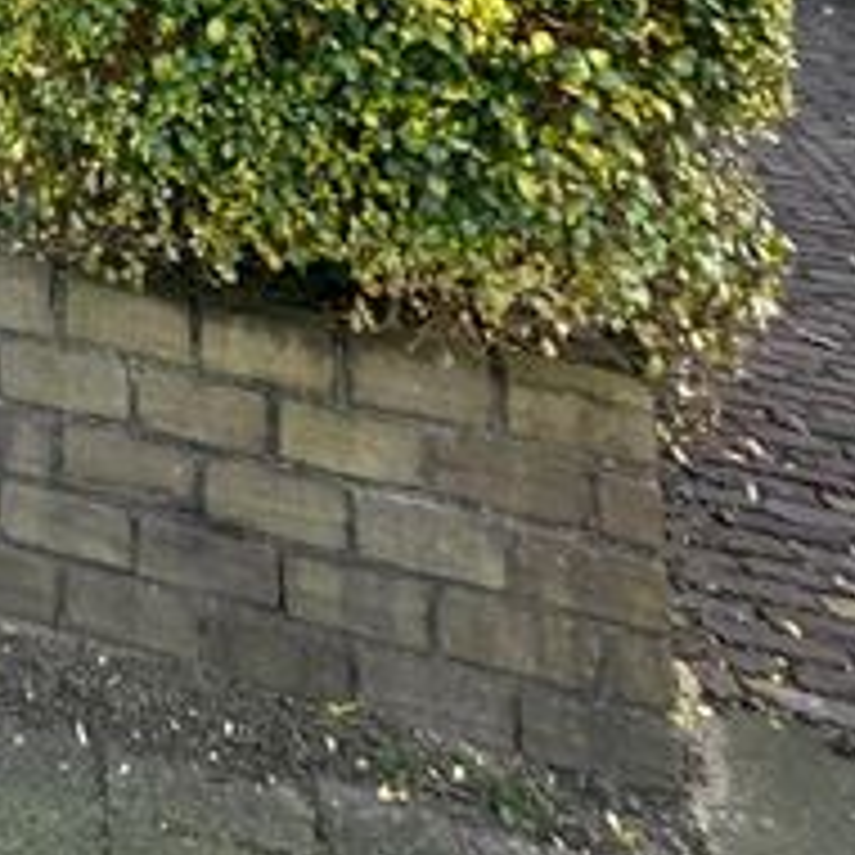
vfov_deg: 21.1
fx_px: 1453
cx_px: -360
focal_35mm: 52
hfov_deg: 26.0
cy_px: -711
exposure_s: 1/99
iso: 50
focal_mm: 2.22
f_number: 2.2
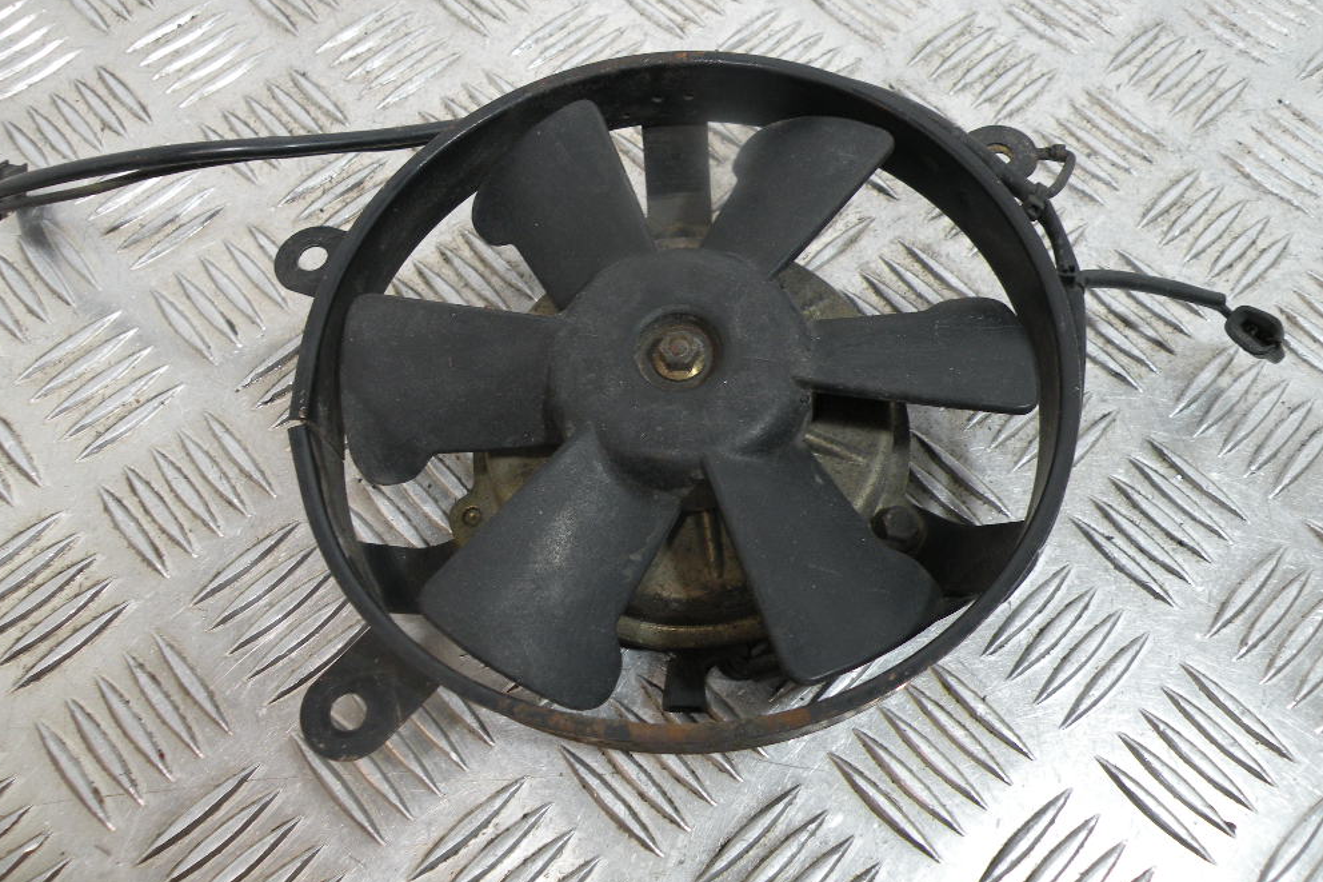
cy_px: 378
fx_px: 1066
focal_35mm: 29
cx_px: 662
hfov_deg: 63.7
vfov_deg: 44.8
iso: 117
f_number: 2.8
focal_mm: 4.7
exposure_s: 1/79.6
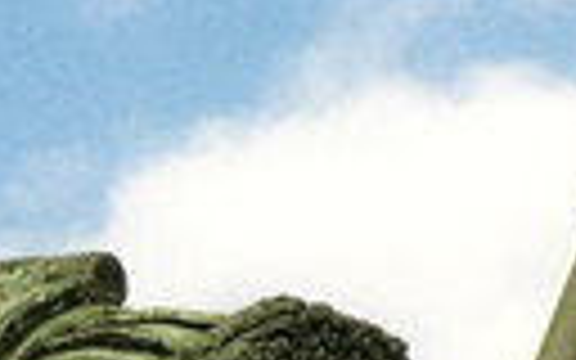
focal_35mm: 610
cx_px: -981
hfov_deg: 3.4
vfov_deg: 2.2
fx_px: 9576
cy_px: 549
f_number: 9
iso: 400
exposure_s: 1/640
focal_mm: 50
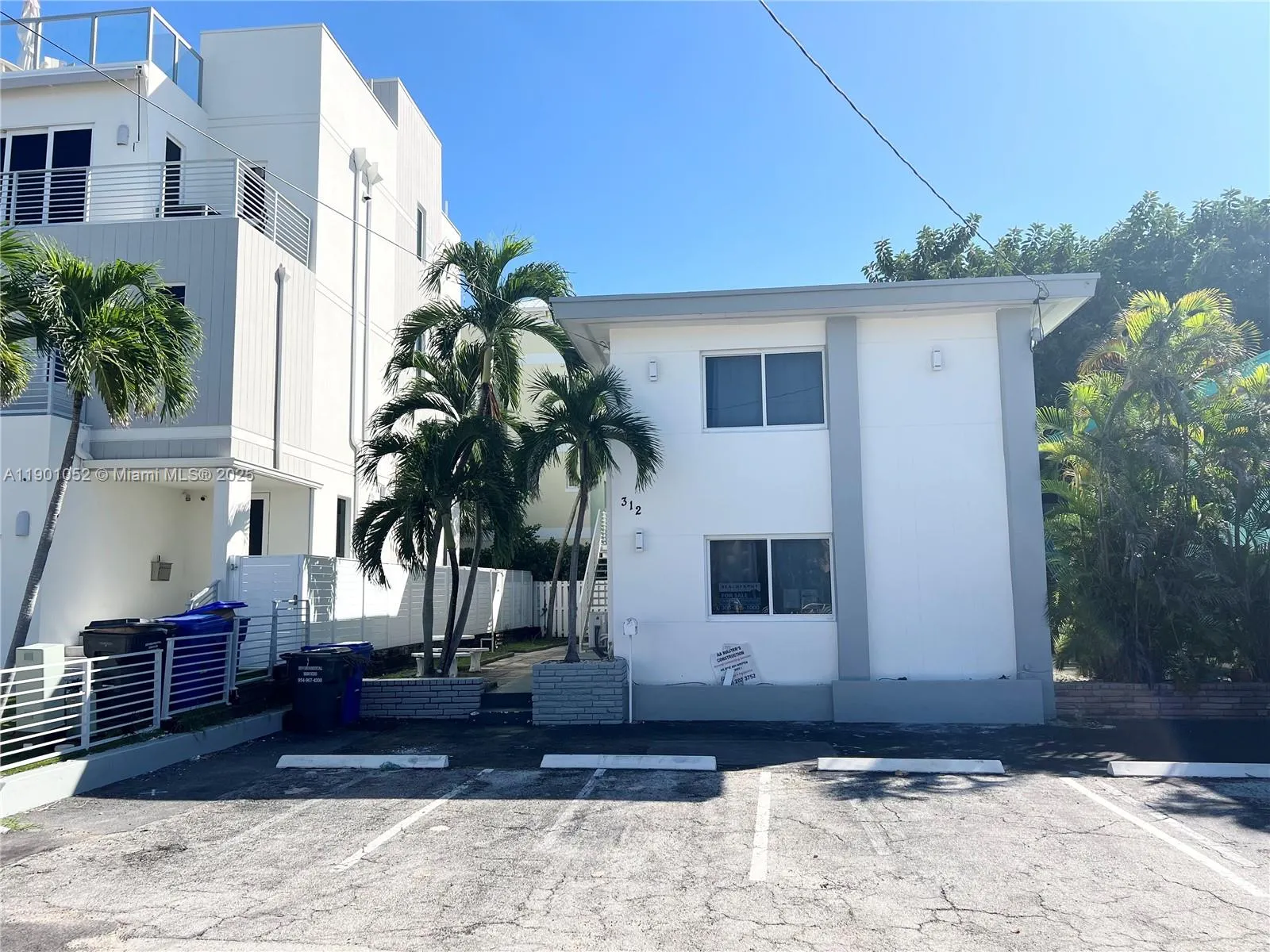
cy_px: 476
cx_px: 635
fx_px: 954
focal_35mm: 26
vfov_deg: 53.1
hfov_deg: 67.3
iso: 50
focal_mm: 5.7
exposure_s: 1/4274
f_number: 1.5
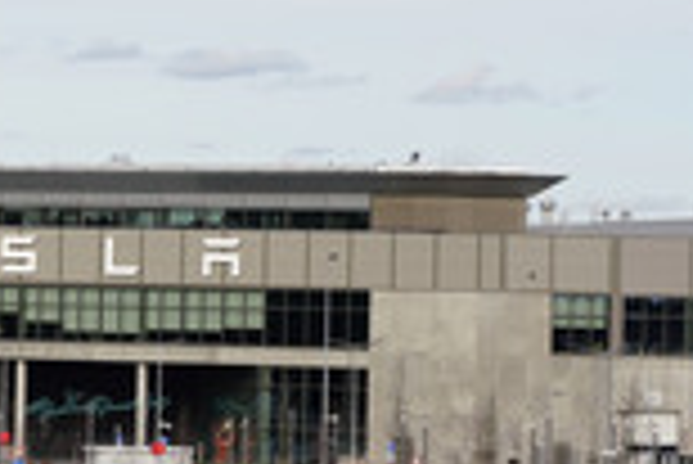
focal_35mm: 304
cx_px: -133
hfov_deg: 6.7
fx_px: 5857
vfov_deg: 4.5
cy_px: 207
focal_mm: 104
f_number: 8
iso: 320
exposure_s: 1/800
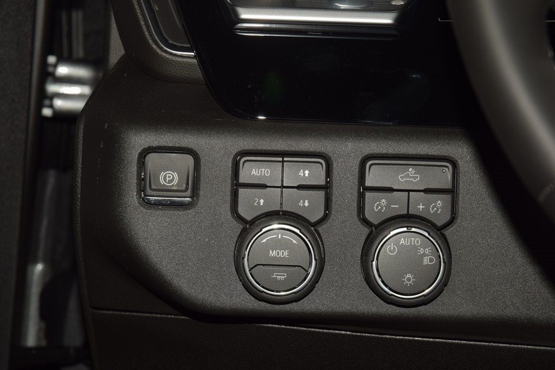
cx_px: 278
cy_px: 185
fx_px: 1619
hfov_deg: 19.5
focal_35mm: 105
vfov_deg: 13.0
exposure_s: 1/125
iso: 100
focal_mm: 70
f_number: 8
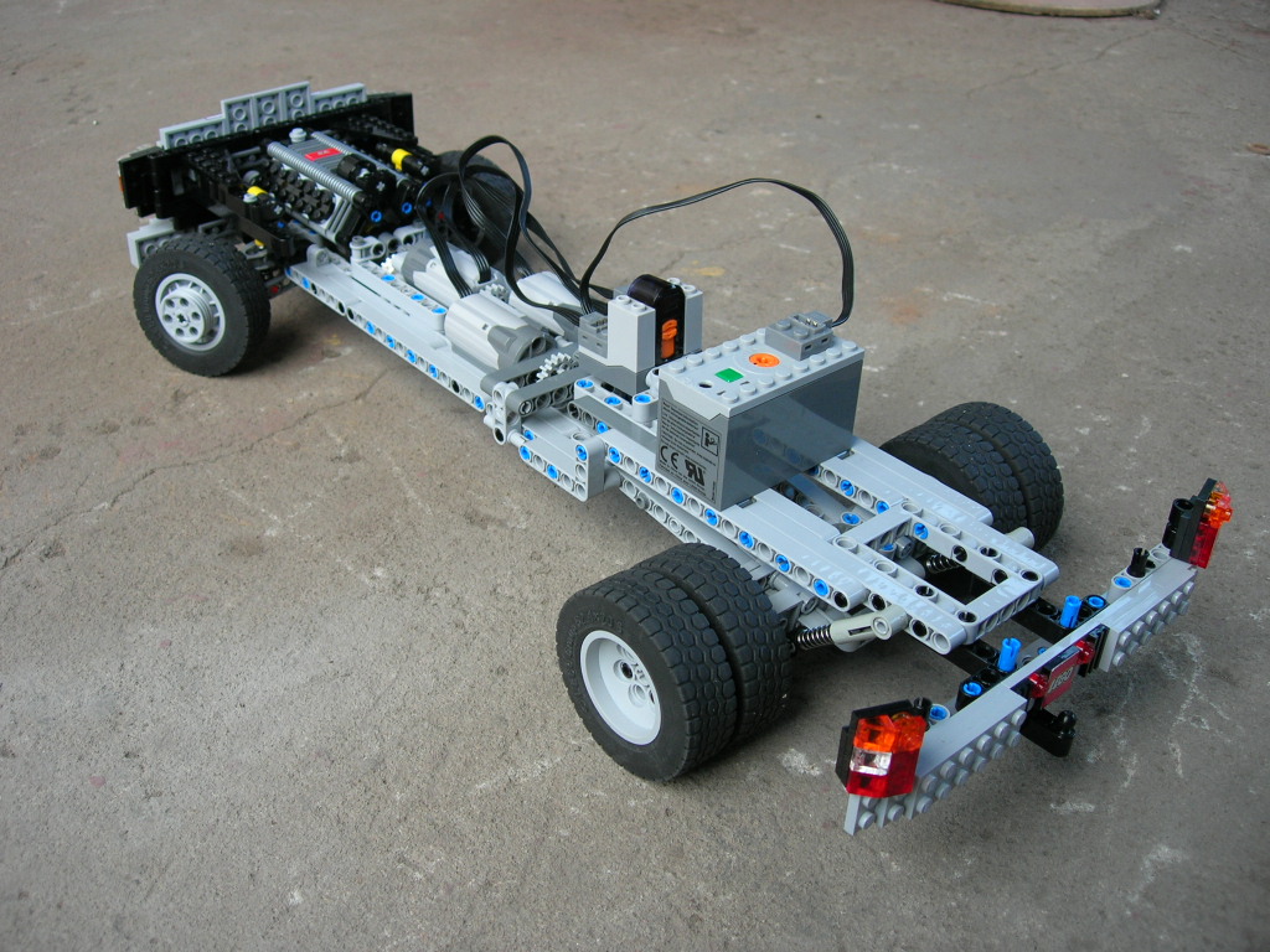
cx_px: 635
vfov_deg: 37.7
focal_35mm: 38
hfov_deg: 49.0
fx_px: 1394
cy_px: 476
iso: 64
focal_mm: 7.8
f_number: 2.8
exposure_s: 1/49
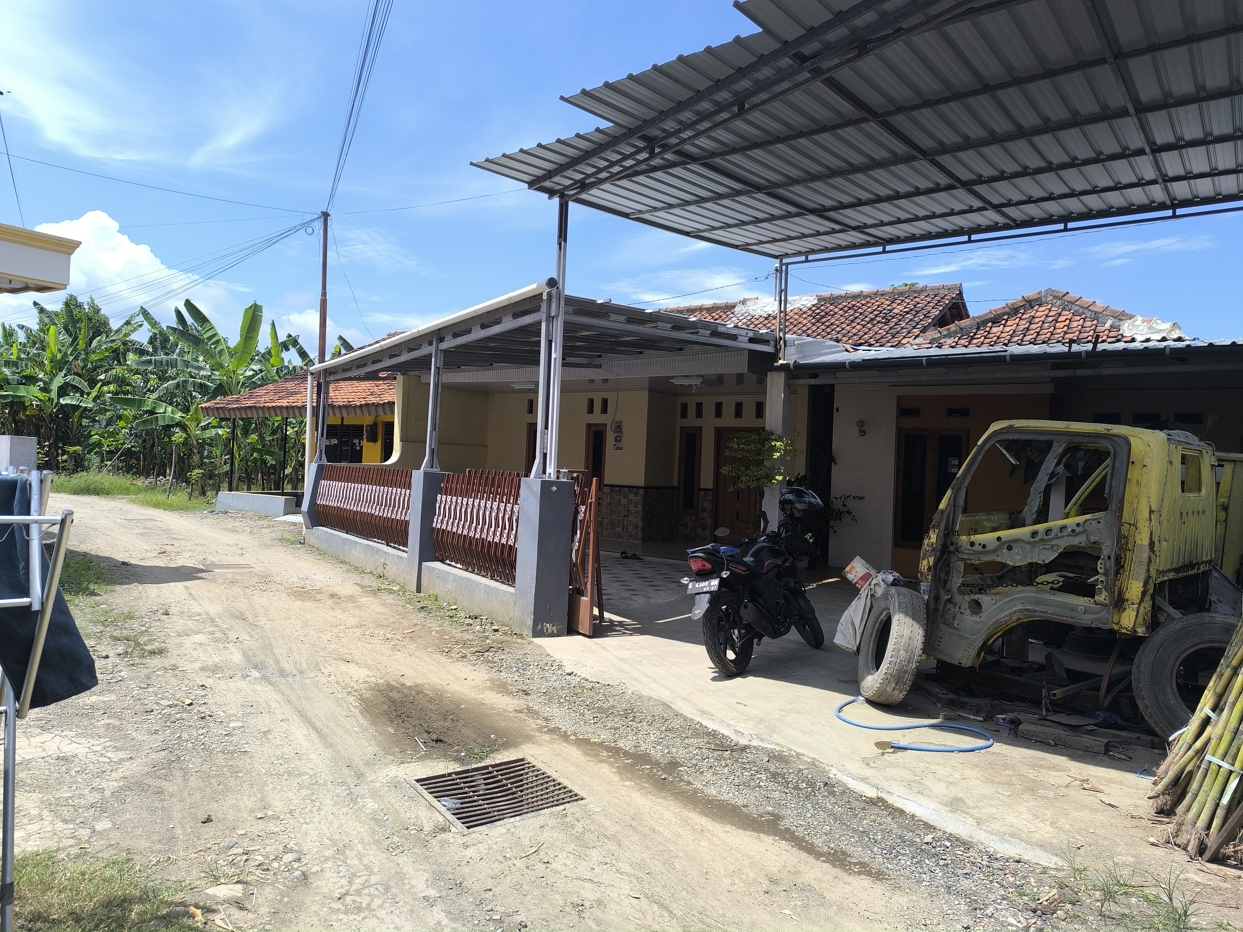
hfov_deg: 73.9
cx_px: 622
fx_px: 826
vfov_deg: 58.9
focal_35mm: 23
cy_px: 466
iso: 50
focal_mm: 6.14
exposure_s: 1/606
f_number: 1.65
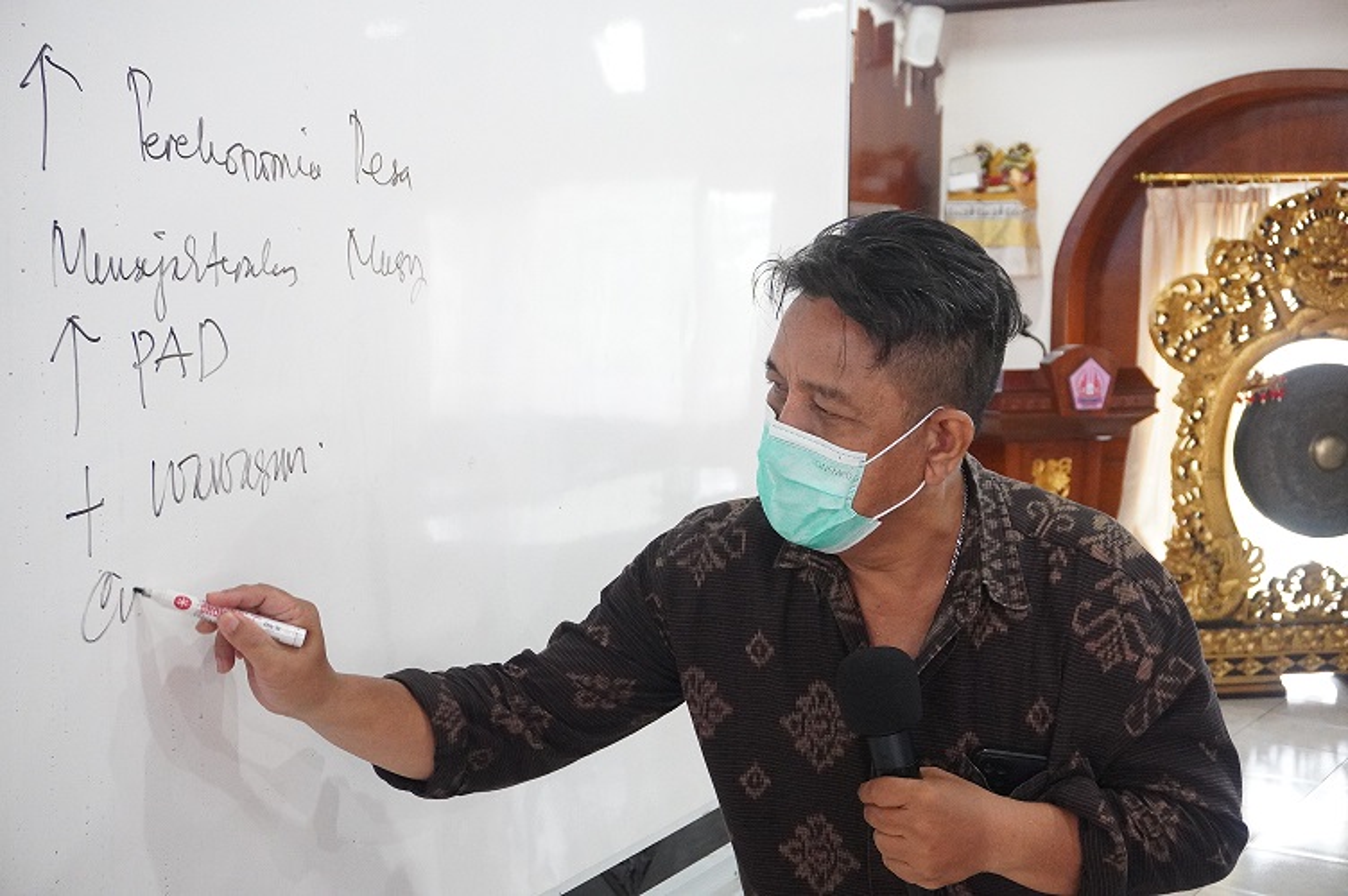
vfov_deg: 28.9
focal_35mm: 46
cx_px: 674
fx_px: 1740
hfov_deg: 42.4
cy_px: 448
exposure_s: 1/125
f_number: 5.6
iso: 6400
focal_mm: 31
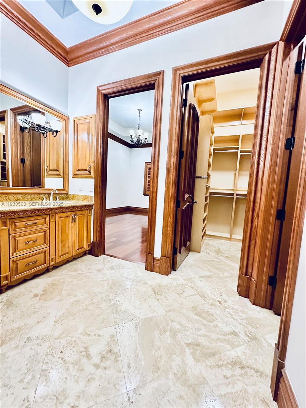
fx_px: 165
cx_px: 153
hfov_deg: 85.7
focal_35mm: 14
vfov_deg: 102.1
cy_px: 204
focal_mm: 2.22
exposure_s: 1/60
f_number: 2.2
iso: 400
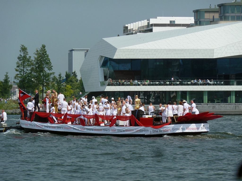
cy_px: 90
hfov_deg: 8.2
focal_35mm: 242
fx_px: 1692
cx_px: 121
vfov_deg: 6.1
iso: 80
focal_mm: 39.7
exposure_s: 1/500
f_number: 5.6
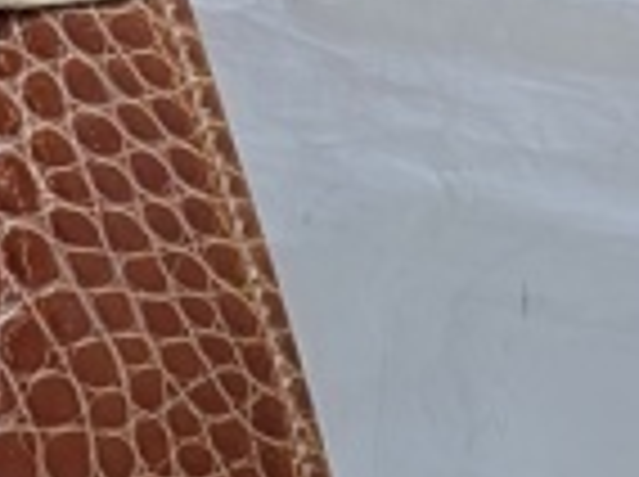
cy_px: 99
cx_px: -644
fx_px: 8016
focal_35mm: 435
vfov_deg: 3.4
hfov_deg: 4.5
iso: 80
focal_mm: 9
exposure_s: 1/122
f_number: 2.8
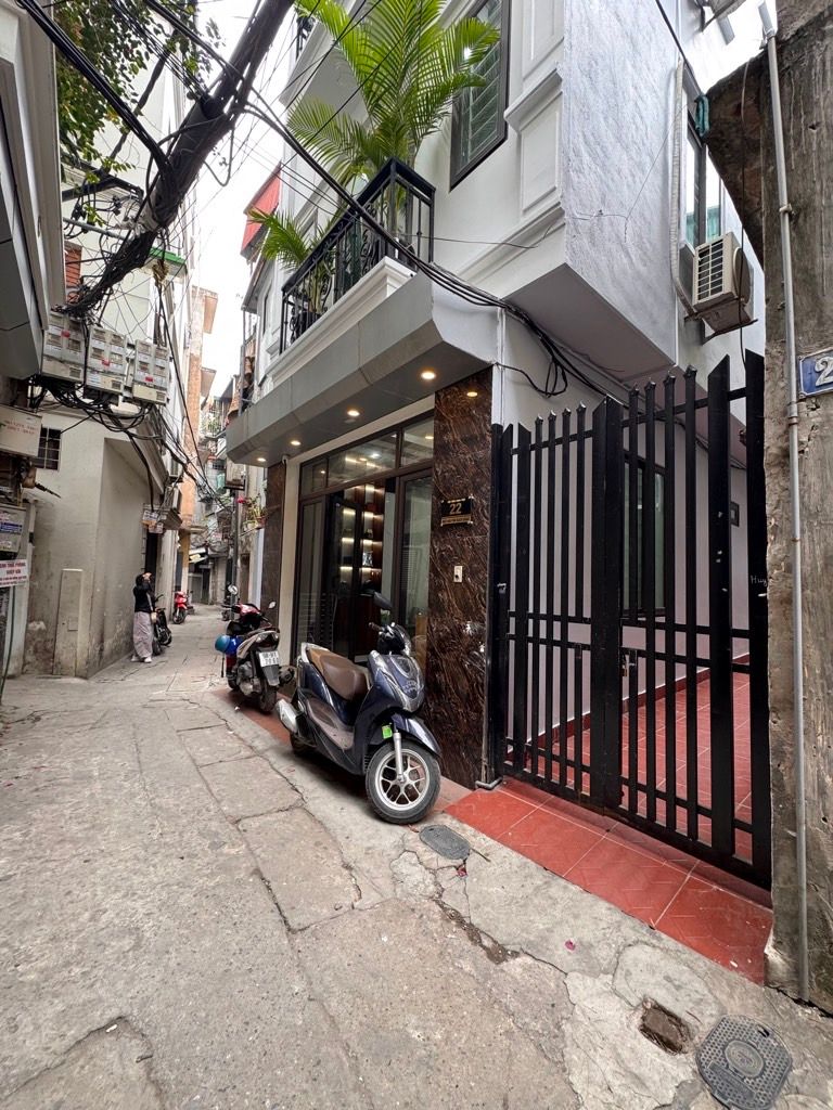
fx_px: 449
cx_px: 416
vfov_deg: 102.1
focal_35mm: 14
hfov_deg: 85.7
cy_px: 555
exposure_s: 1/99
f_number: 2.2
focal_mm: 2.22
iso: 100
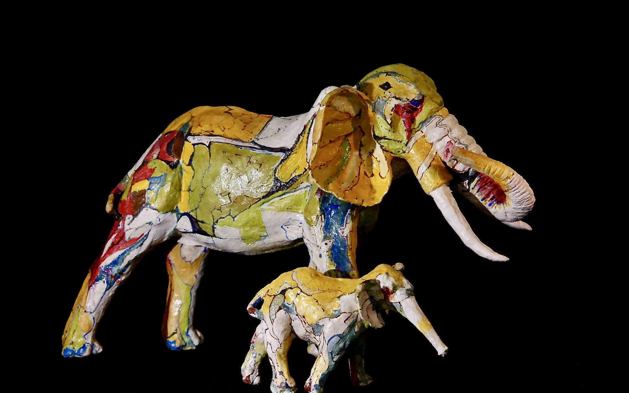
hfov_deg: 41.8
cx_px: 314
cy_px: 193
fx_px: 823
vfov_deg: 26.9
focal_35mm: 48
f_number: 4.8
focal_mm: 32
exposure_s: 1/80
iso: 250
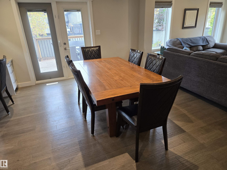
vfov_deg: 58.9
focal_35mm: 23
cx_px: 114
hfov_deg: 73.9
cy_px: 85
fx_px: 151
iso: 160
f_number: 1.7
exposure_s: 1/120
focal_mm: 6.3
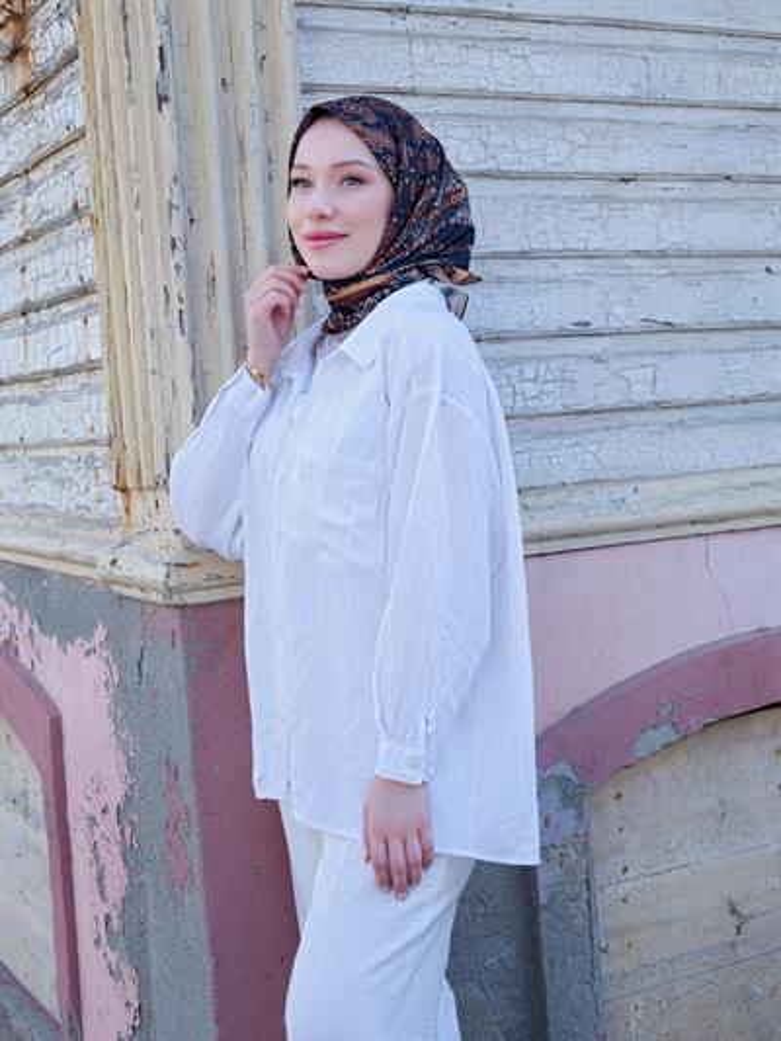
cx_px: 390
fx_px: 1654
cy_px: 520
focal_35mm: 55
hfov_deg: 26.6
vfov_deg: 34.9
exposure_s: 1/300
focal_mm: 70
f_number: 5.6
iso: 320
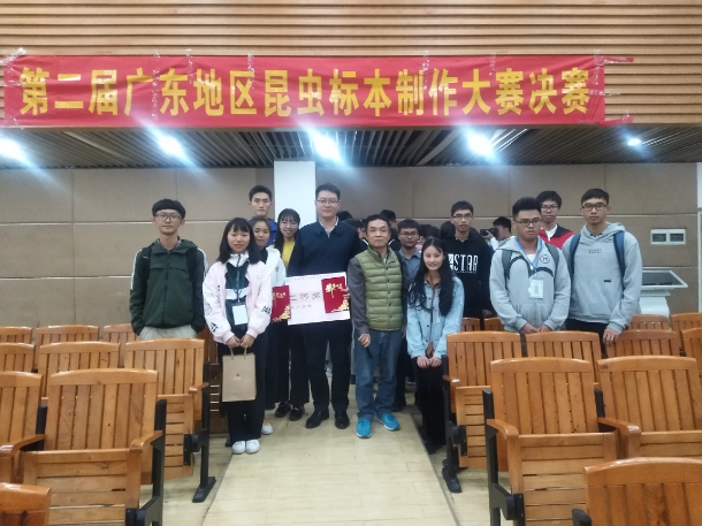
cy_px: 263
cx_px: 351
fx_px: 527
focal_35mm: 26
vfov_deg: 53.0
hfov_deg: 67.3
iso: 500
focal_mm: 3.88
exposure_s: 1/20
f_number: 2
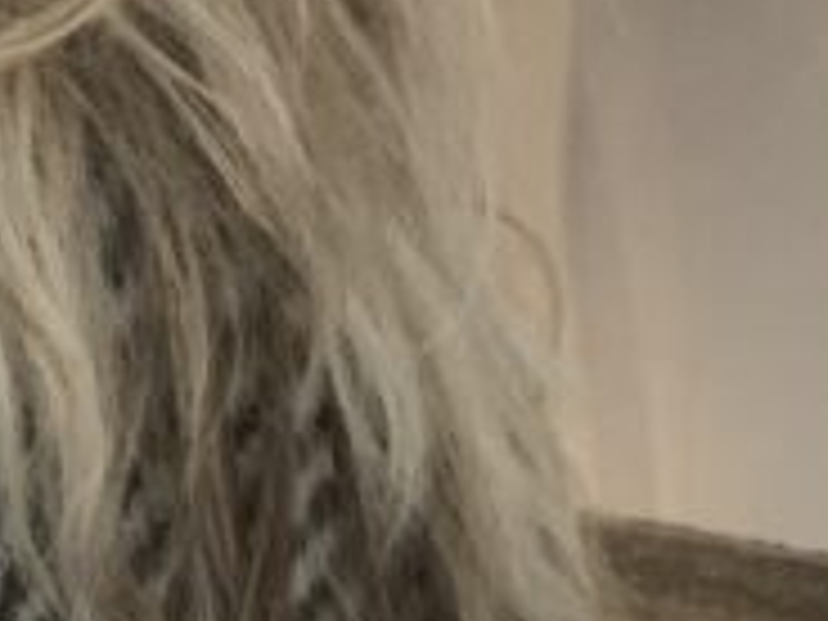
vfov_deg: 11.2
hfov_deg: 17.3
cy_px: 1440
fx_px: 2703
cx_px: 153
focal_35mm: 113
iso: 800
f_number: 1.8
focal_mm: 4.25
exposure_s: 1/23
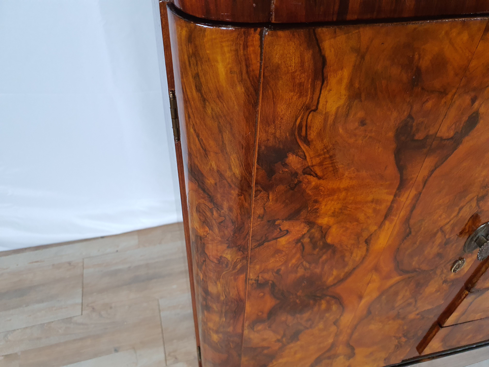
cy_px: 184
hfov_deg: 67.3
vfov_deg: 53.1
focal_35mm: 26
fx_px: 367
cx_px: 244
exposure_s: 1/100
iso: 200
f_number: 1.5
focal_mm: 4.3
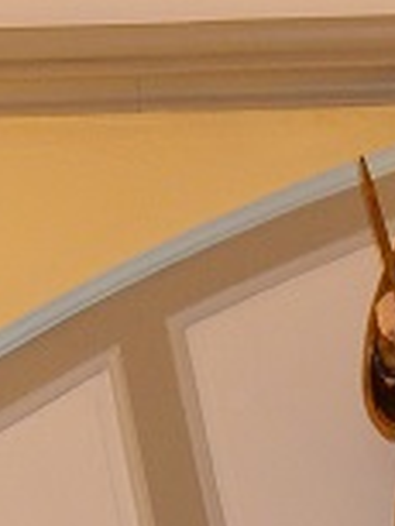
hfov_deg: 7.8
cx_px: 532
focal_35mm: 188
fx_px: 2856
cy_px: 554
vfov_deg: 10.4
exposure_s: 1/30
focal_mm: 6.4
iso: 200
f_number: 4
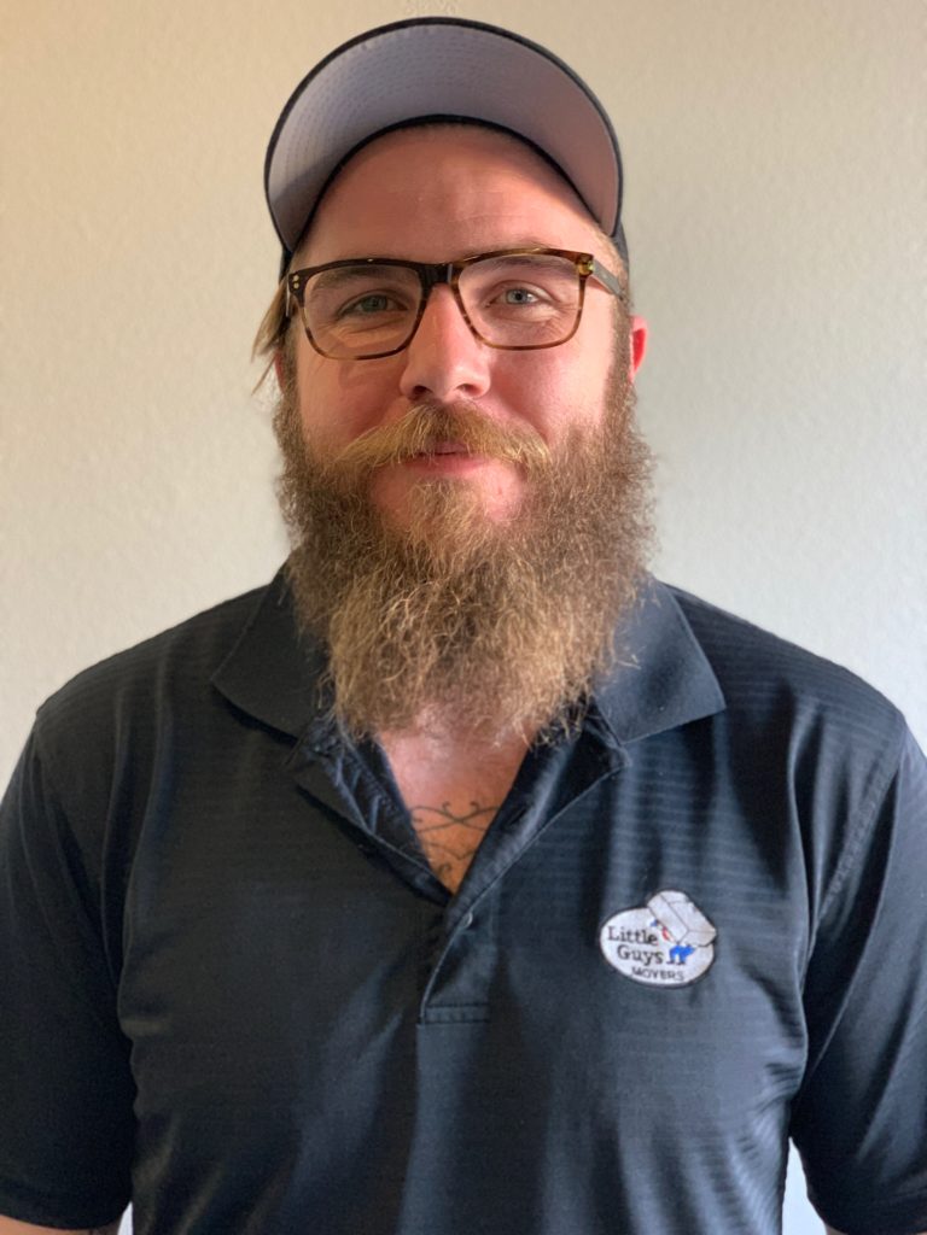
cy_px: 618
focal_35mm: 52
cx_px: 464
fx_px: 1857
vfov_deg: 36.8
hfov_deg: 28.0
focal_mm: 6
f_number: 2.4
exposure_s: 1/60
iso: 250
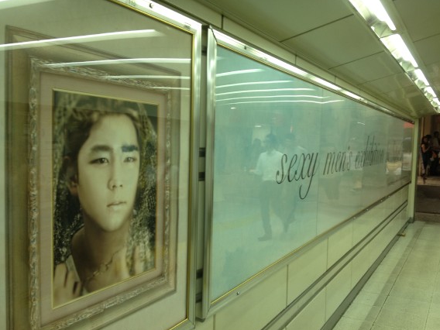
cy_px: 173
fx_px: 470
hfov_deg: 50.1
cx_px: 225
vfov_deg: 38.7
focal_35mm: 37
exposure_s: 1/30
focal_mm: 4.28
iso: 64
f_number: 2.4
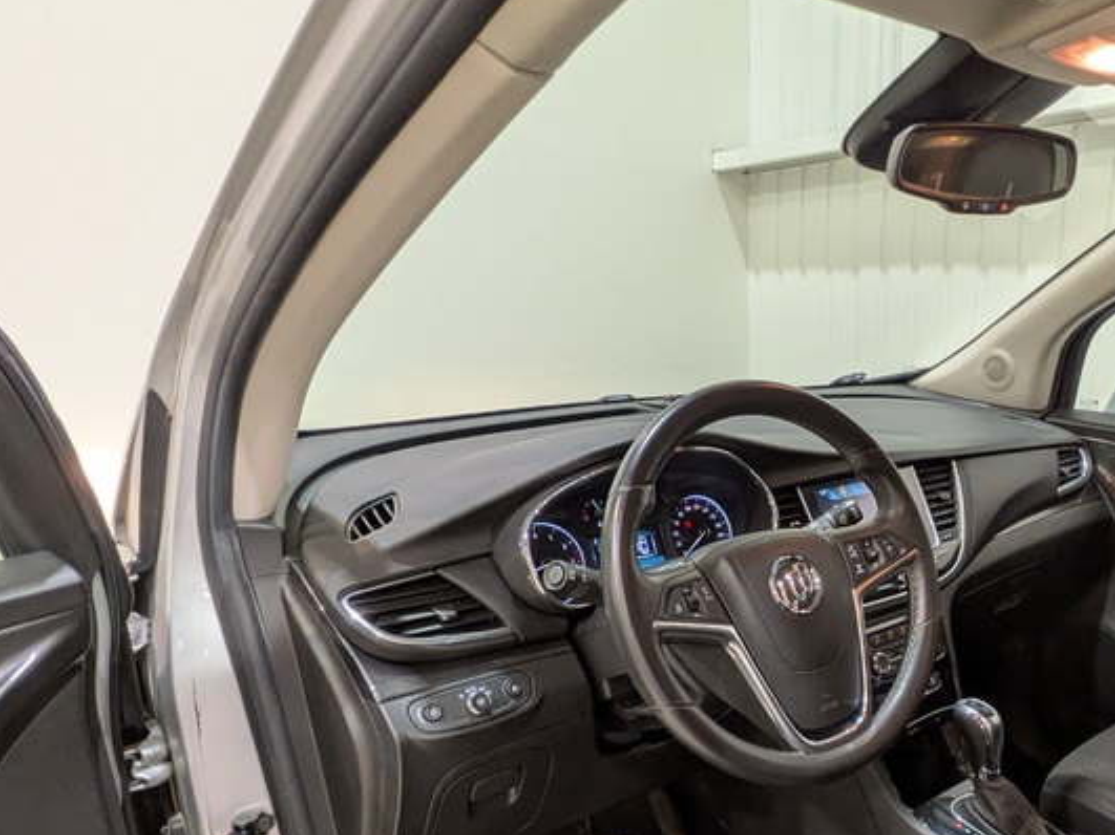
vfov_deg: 48.6
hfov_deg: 63.3
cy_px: 661
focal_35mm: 27
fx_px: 869
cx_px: 762
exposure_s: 1/50
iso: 110
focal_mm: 1.83
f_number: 2.2
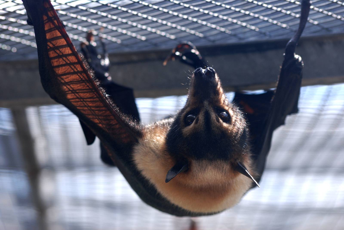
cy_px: 115
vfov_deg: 8.3
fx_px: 1579
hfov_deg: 12.4
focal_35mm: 165
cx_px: 172
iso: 400
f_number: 5.6
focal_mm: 110
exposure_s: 1/400
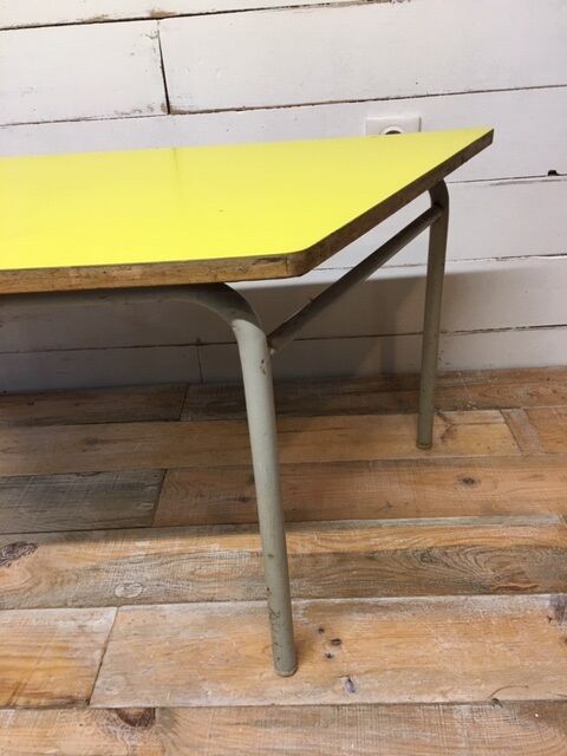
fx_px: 633
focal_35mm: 29
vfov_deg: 61.7
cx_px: 284
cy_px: 378
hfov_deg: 48.2
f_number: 2.2
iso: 40
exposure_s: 1/17
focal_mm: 4.15
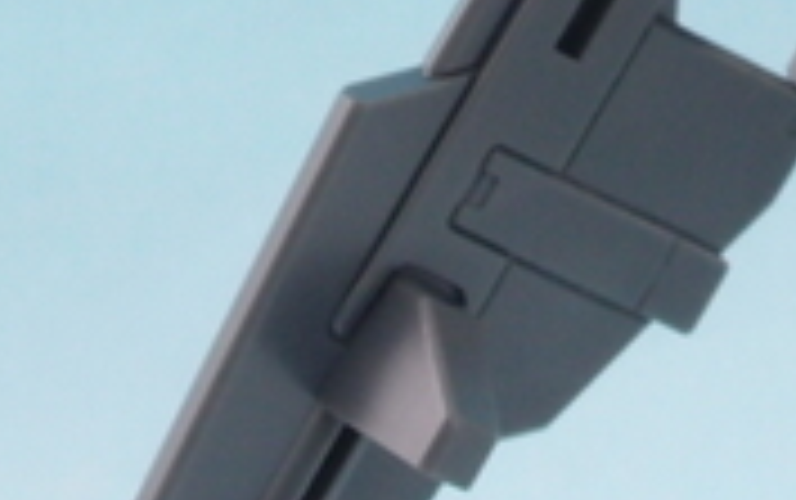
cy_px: -550
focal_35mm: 239
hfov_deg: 8.7
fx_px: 5190
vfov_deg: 5.4
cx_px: 827
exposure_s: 1
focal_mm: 10.83
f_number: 8
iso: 100
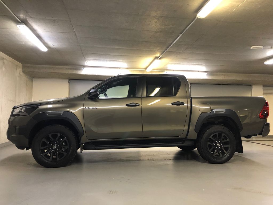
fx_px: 221
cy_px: 102
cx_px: 136
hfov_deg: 63.4
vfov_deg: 49.7
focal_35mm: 28
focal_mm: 4
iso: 100
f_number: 1.8
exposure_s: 1/17
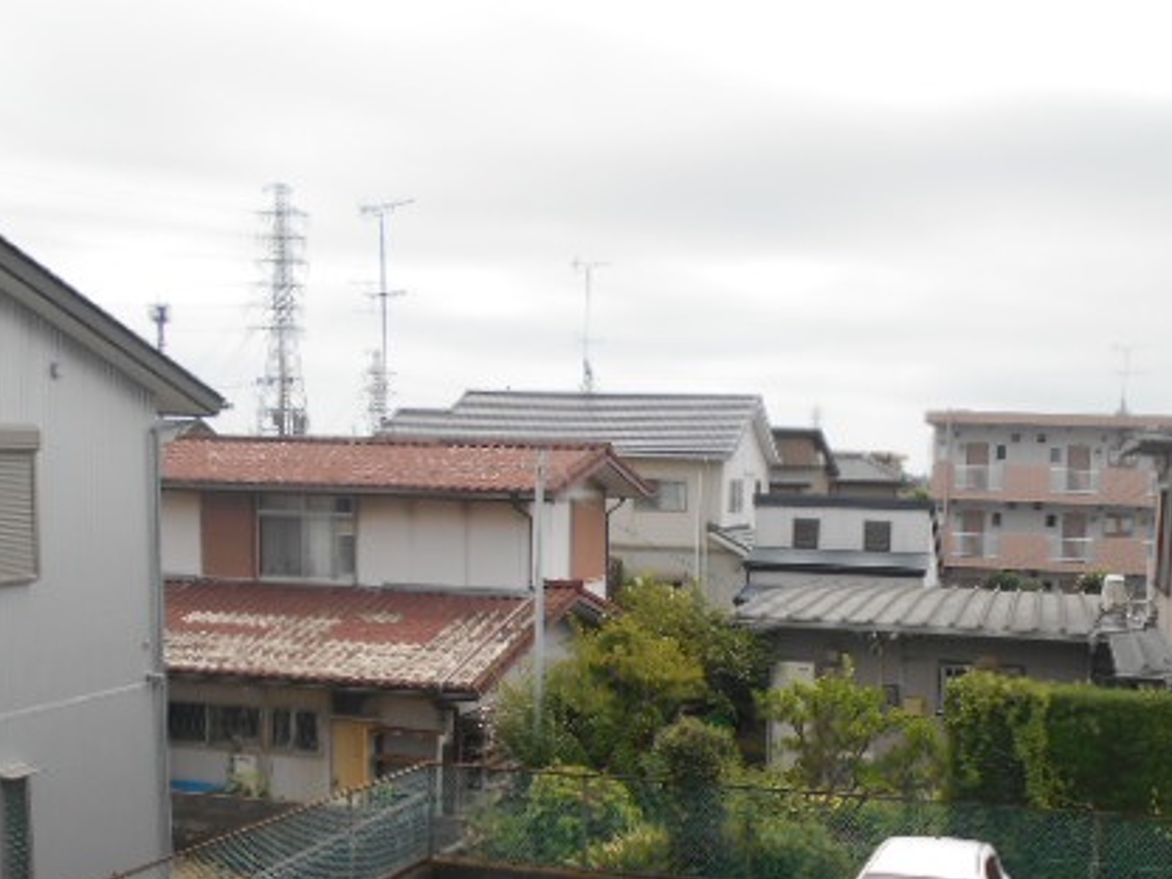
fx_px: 1354
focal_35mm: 40
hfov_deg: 46.5
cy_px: 668
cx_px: 713
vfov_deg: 35.1
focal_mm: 4.6
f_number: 3.2
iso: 80
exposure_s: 1/640
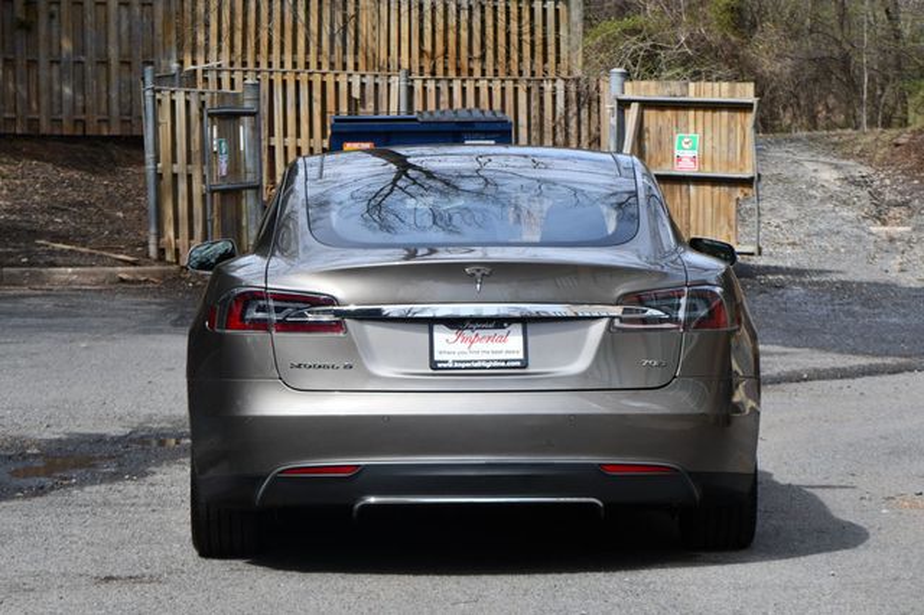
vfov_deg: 10.6
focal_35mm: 129
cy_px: 308
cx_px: 462
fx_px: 3309
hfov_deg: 15.9
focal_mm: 86
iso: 125
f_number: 8
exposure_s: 1/250
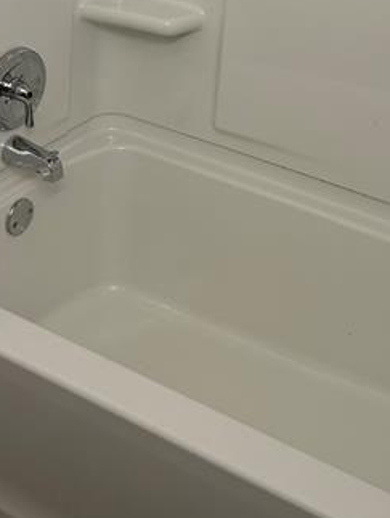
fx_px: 855
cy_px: -50
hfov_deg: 25.4
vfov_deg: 30.3
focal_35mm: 57
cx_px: 292
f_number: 1.78
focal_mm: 6.86
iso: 125
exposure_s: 1/131
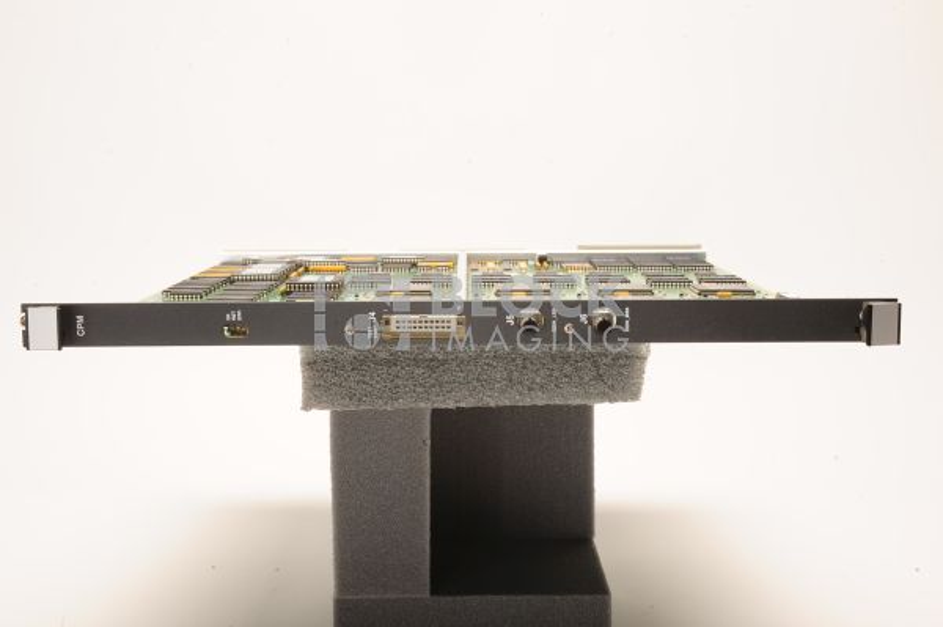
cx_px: 472
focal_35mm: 50
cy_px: 314
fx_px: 1309
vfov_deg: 26.9
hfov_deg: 39.6
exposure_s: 1/160
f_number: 16
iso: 320
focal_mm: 50
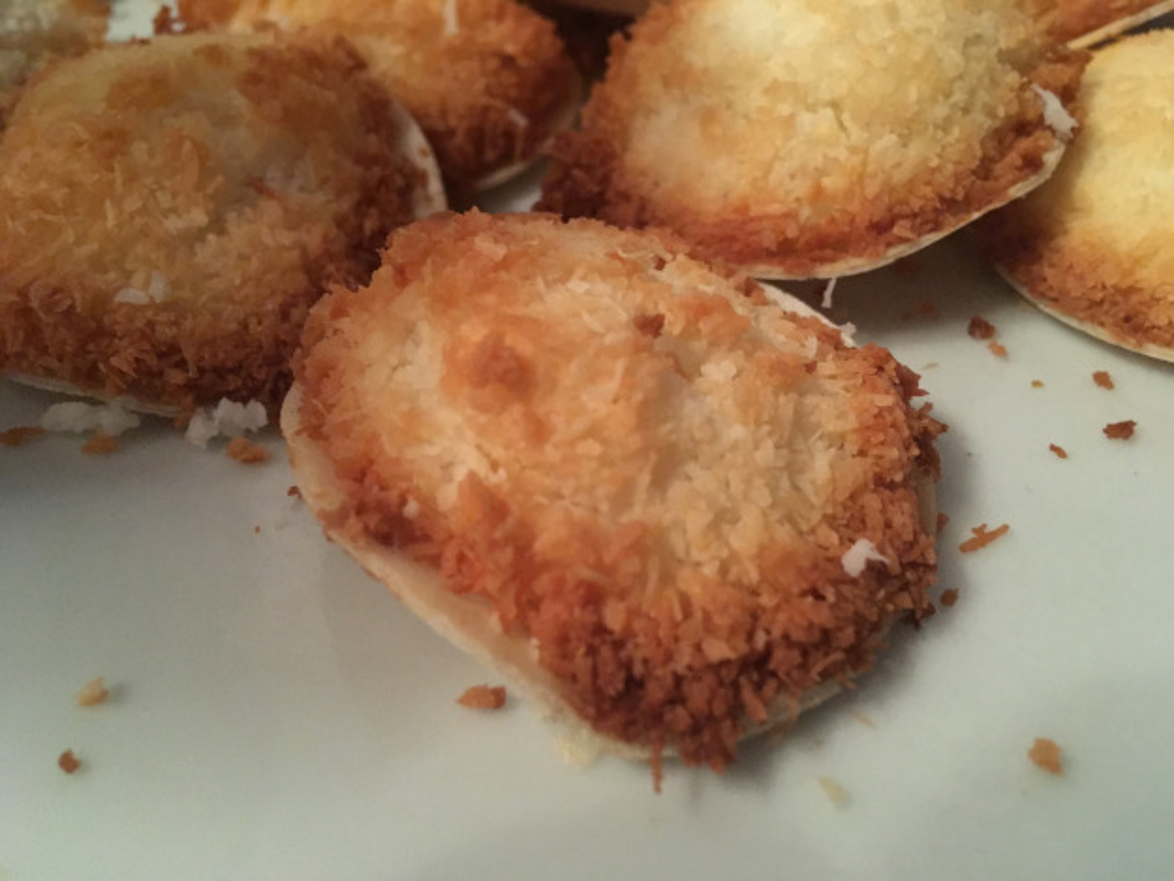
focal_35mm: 29
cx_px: 587
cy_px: 440
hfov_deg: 61.7
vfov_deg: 48.2
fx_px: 984
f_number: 2.2
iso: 500
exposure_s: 1/17
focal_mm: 4.15
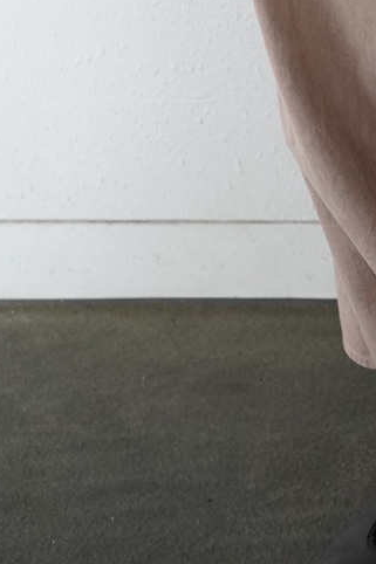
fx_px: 1662
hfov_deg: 12.3
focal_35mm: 106
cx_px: 569
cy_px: -269
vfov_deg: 17.4
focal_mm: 34
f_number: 7.1
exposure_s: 1/160
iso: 4000
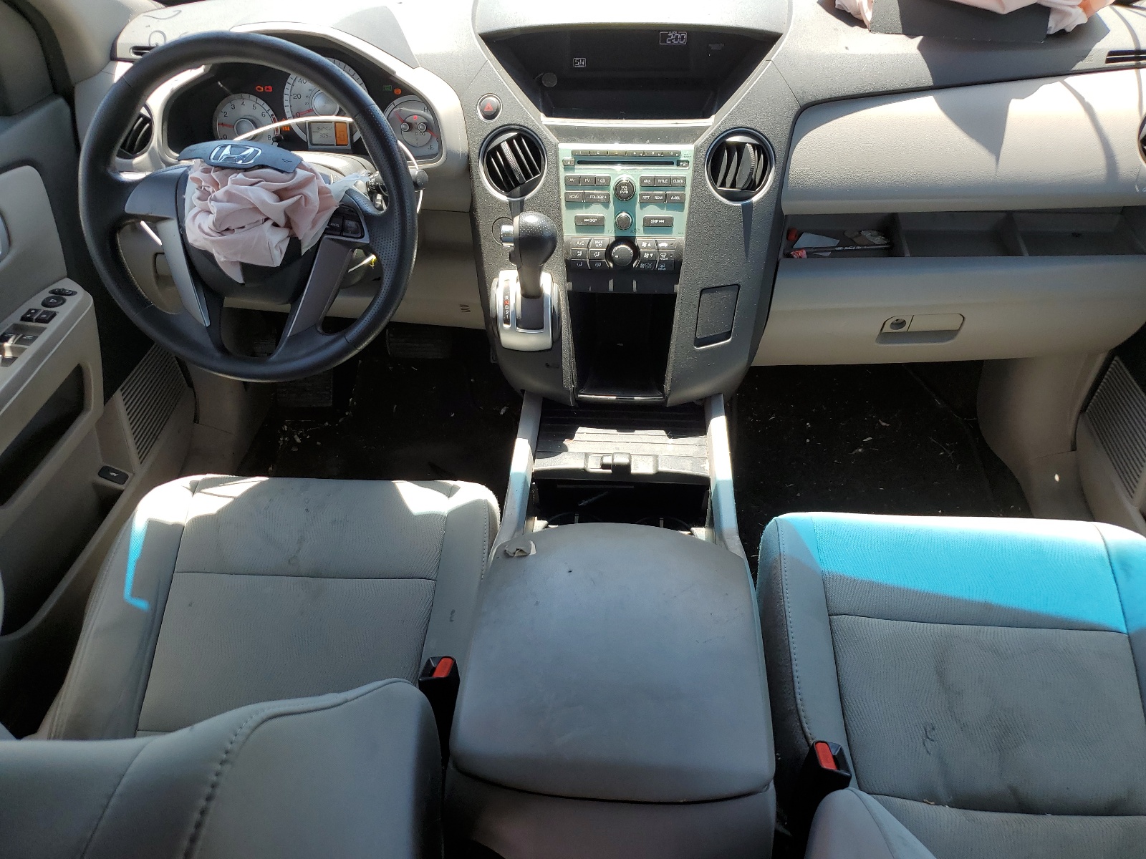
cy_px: 430
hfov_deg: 67.3
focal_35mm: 26
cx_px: 573
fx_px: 861
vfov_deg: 53.1
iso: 50
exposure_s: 1/385
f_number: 1.5
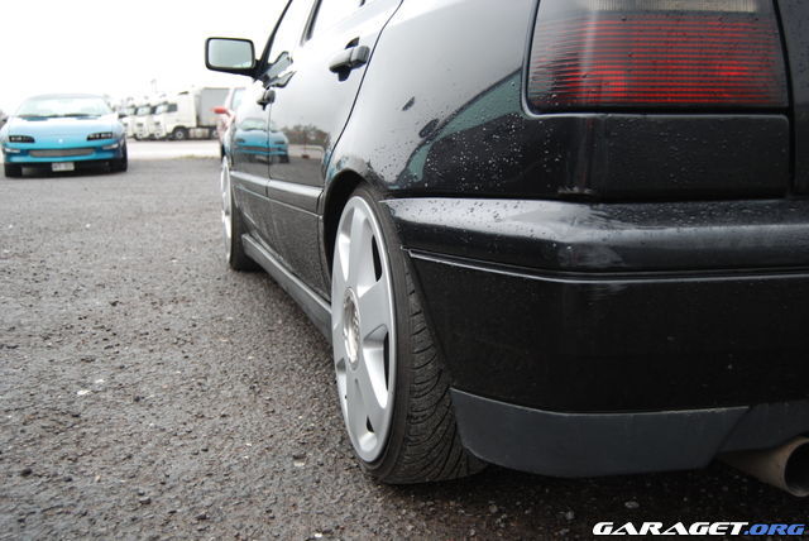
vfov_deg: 34.3
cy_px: 270
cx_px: 404
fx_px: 877
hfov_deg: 49.5
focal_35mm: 39
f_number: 4.5
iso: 100
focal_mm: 26
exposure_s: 1/80
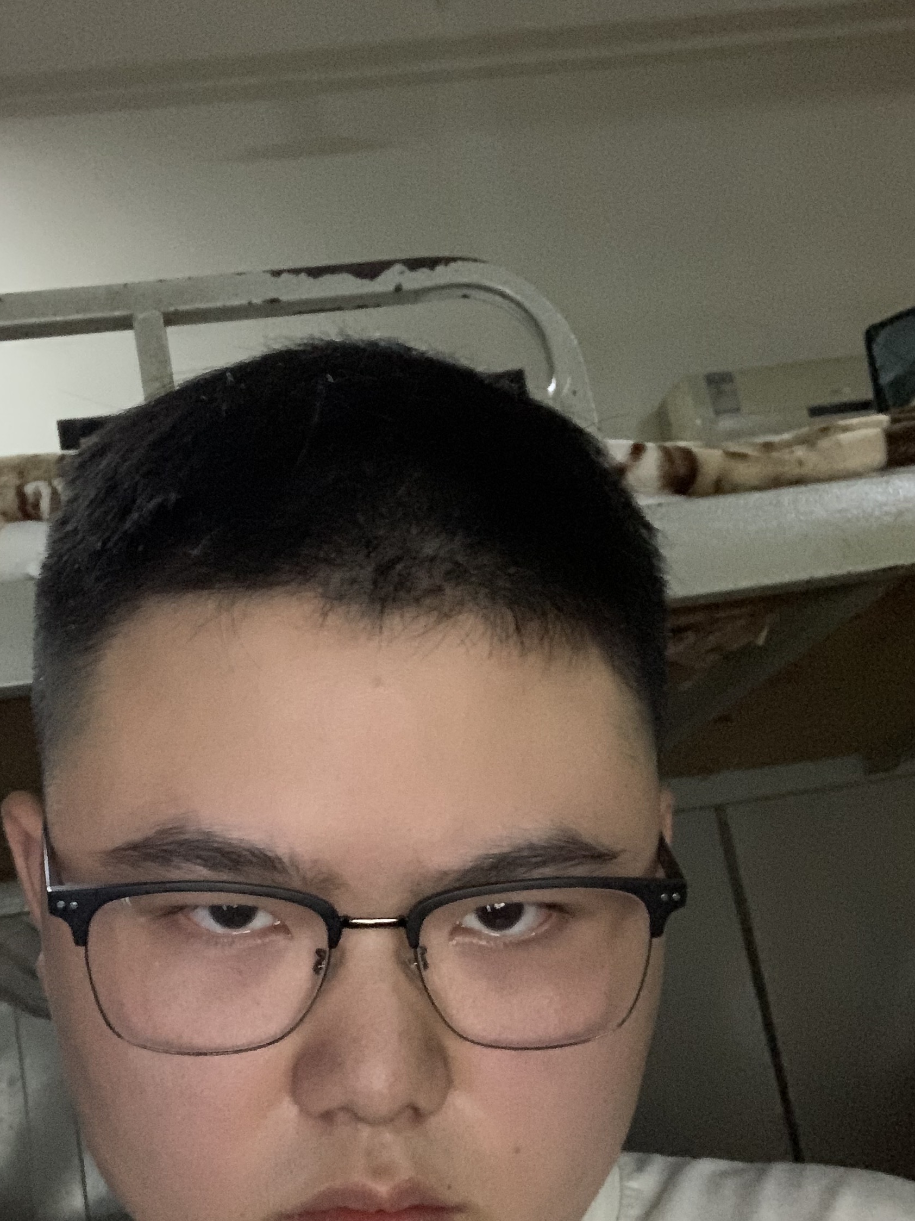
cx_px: 373
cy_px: 761
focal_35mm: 44
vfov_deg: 42.6
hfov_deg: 32.8
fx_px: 1551
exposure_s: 1/15
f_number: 2.2
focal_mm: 2.87
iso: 800
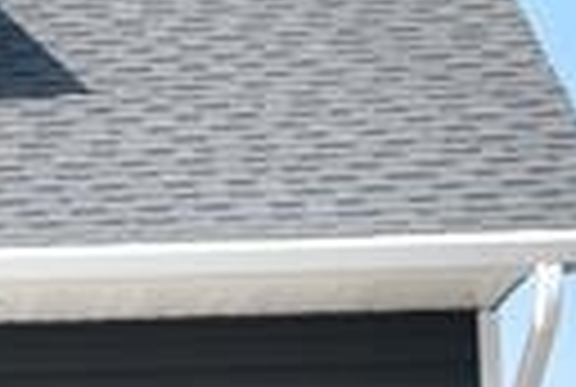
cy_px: 418
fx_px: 4410
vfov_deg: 5.0
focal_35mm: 275
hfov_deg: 6.5
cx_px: -1426
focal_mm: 23
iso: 100
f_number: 9
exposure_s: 1/320
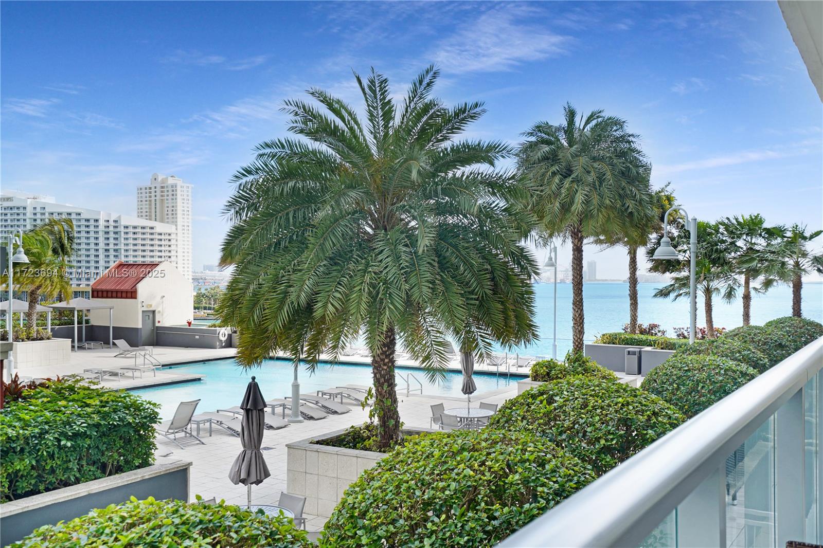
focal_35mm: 35
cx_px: 412
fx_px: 800
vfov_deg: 37.8
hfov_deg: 54.4
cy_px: 274
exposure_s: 1/200
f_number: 6.3
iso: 125
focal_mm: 35
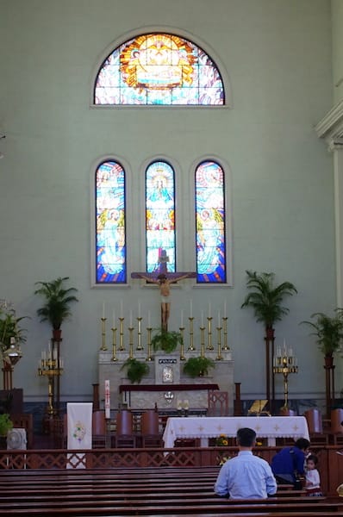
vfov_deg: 28.9
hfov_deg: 19.4
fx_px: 1004
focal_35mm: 70
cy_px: 258
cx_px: 172
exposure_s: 1/80
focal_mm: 25.7
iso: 500
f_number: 2.8
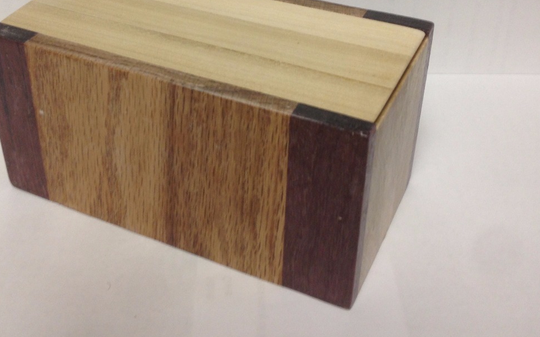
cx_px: 236
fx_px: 809
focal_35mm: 55
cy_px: 72
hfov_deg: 36.8
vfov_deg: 23.2
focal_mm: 4.28
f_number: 2.4
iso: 64
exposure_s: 1/20
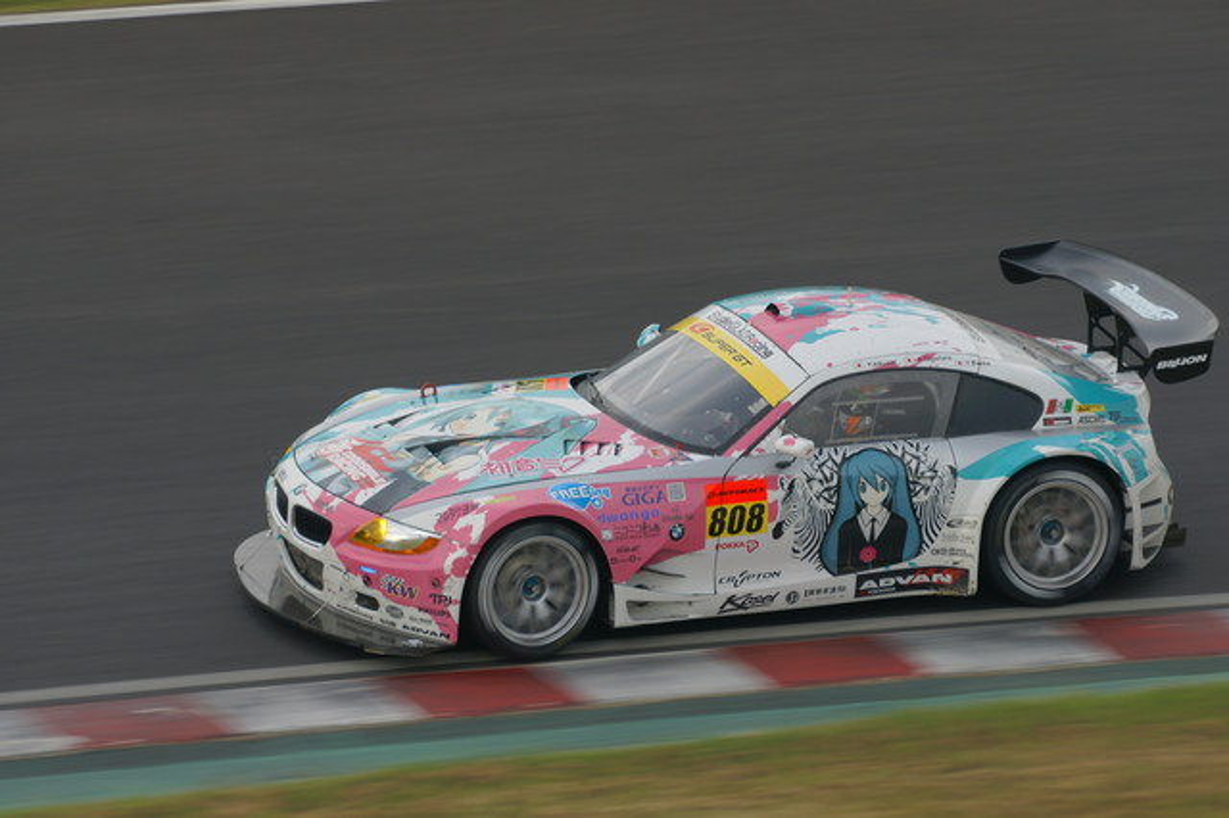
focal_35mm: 420
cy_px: 409
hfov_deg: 4.9
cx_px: 614
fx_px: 14330
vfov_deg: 3.3
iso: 200
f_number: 8
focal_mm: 280
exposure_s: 1/200
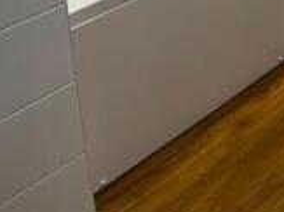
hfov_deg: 19.0
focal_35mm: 86
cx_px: 464
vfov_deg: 15.2
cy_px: -149
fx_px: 705
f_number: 1.78
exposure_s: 1/100
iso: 125
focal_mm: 6.86
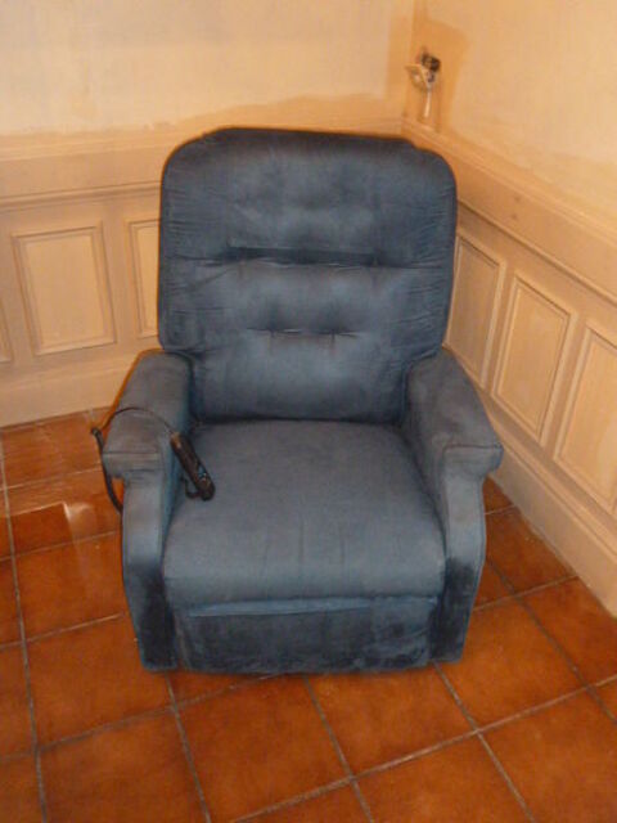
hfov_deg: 44.2
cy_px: 412
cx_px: 308
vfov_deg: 56.8
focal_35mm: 32
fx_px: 760
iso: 800
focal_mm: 5.3
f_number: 3.5
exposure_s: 1/15
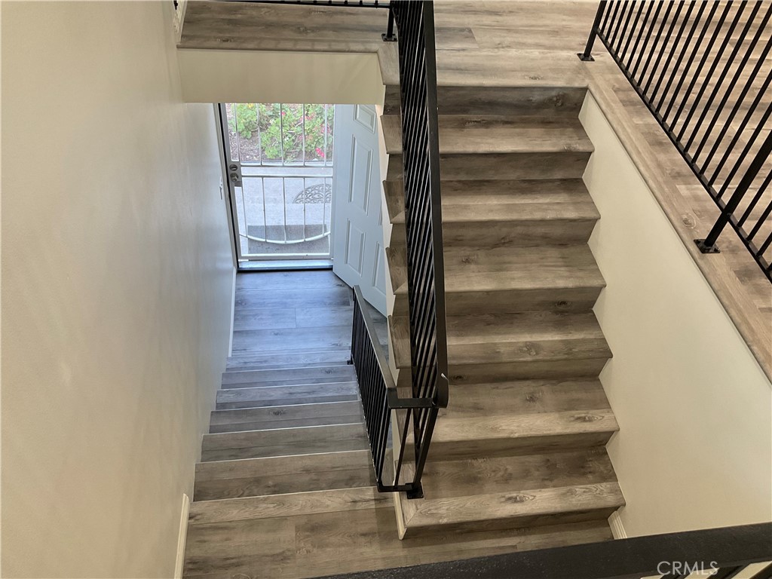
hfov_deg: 61.7
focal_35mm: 29
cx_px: 386
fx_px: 647
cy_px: 290
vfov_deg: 48.2
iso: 80
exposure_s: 1/60
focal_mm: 3
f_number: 1.8
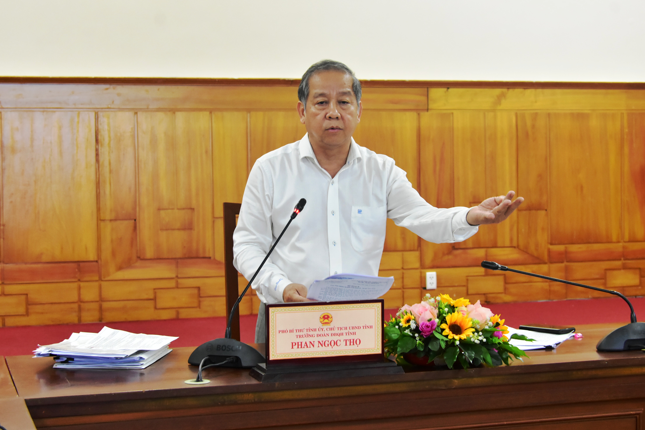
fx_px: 1200
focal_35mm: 67
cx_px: 318
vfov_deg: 20.3
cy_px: 213
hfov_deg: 30.1
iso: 3200
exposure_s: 1/50
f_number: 5
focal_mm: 44
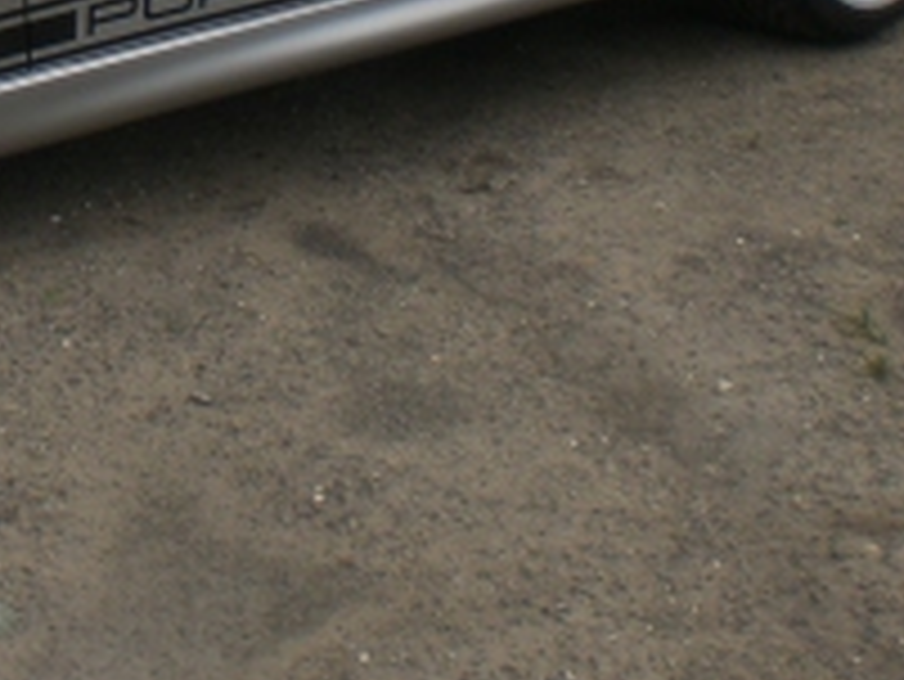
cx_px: -144
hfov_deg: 15.7
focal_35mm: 121
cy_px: -185
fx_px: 3162
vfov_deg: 11.9
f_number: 4.4
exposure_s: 1/320
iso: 50
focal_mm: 6.3
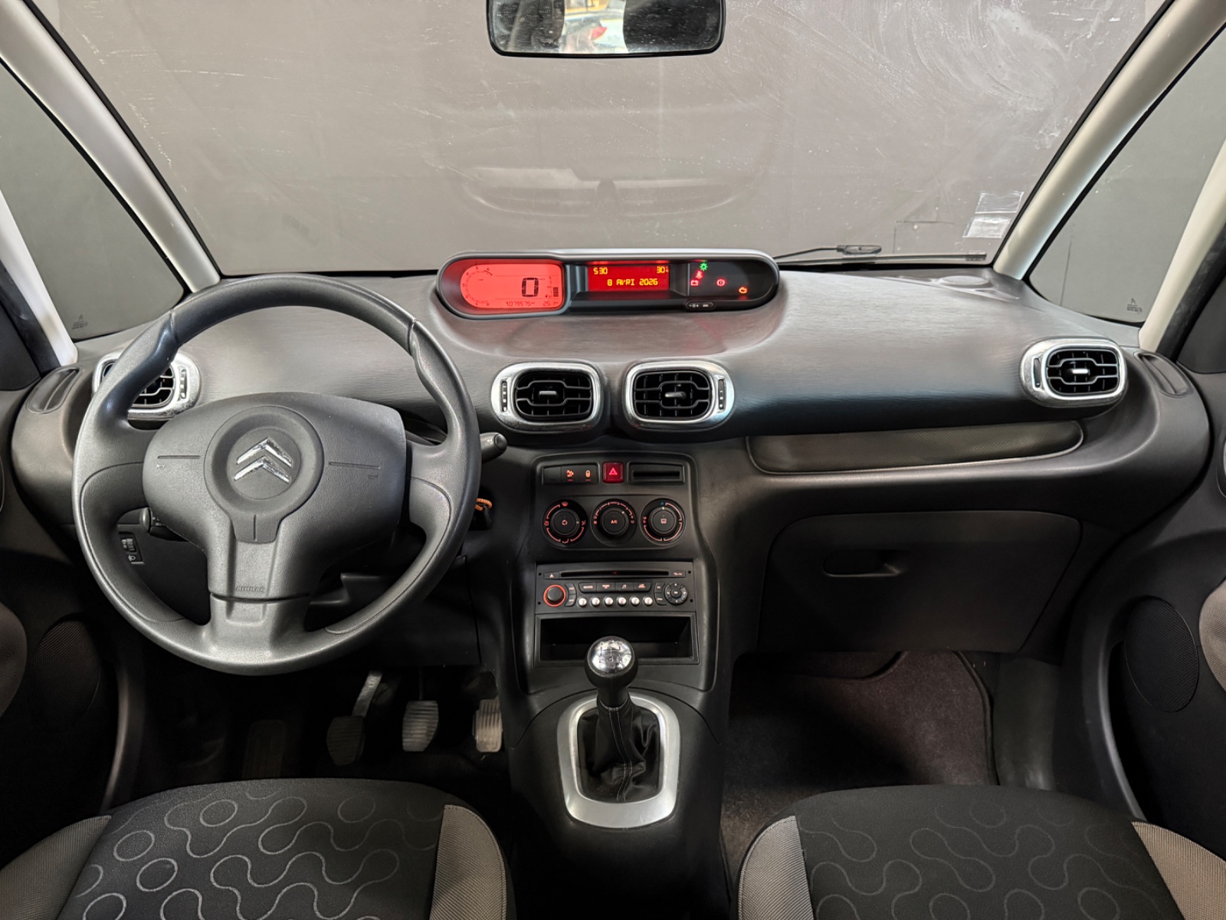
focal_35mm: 24
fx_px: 850
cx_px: 613
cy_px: 460
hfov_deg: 71.6
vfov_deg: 56.8
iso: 1000
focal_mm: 6.76
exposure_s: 1/33
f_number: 1.78
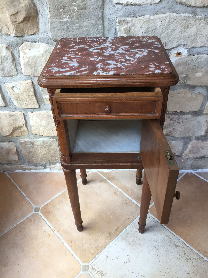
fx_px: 232
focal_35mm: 29
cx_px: 104
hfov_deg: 48.2
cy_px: 139
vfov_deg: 61.7
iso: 40
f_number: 2.2
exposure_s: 1/33
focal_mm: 4.15
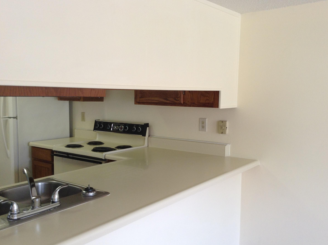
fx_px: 341
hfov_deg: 51.4
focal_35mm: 36
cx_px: 167
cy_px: 126
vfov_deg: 39.6
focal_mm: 3.3
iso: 40
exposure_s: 1/24
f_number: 2.4
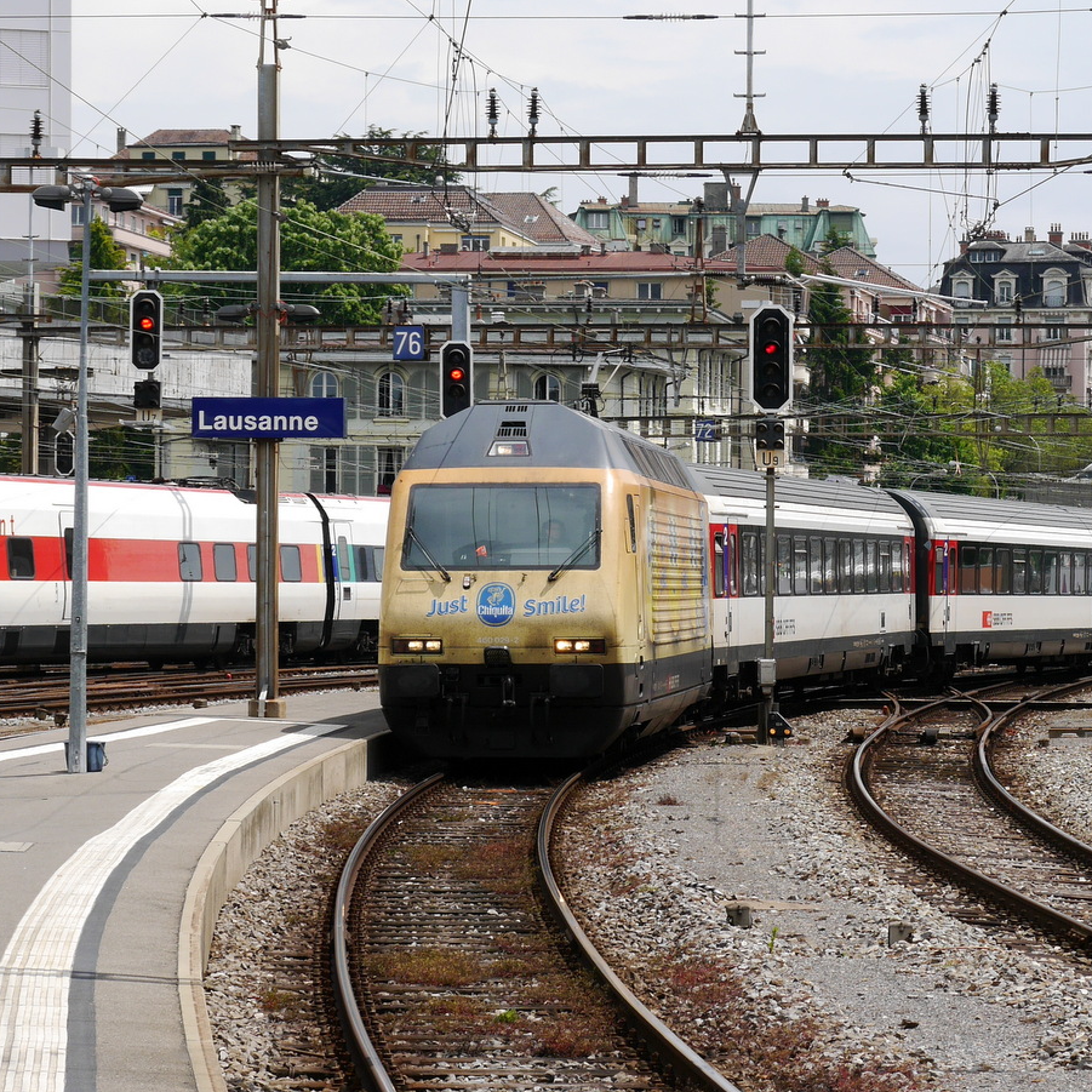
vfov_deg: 17.6
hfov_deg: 17.6
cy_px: 547
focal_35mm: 99
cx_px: 538
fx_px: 3533
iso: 160
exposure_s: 1/320
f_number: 9
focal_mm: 42
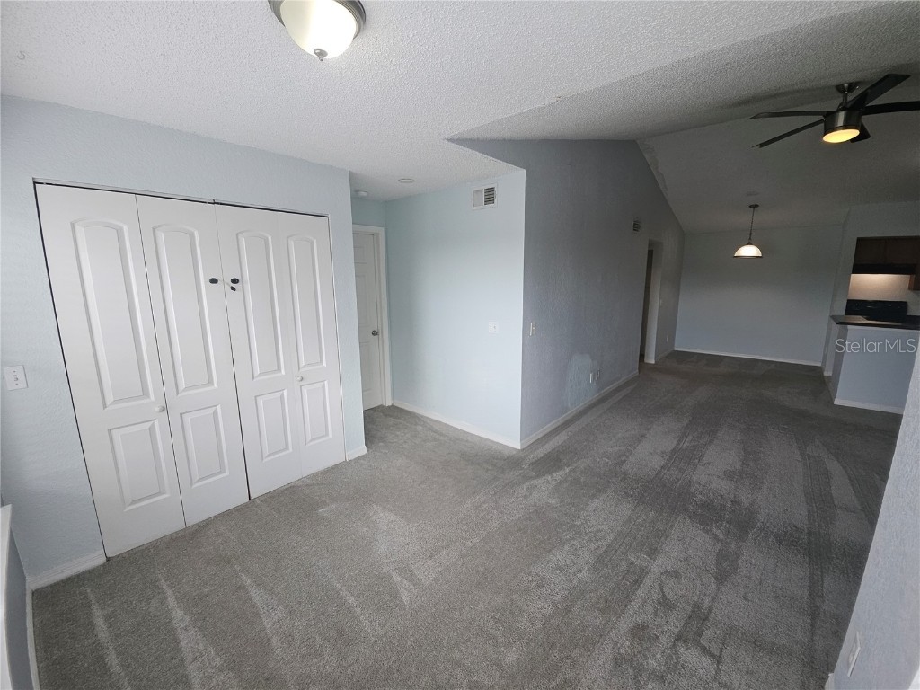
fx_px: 346
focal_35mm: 13
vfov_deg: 89.9
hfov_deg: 106.2
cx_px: 460
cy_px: 345
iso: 40
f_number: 2.2
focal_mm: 1.7
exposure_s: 1/60
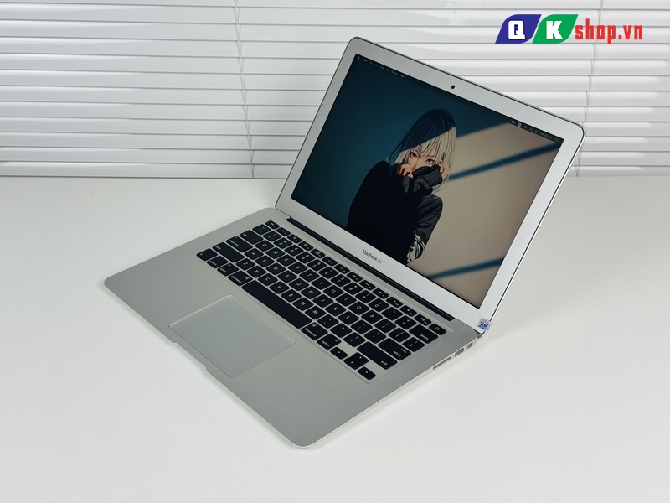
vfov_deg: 30.3
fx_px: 929
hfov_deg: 39.7
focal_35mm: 48
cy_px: 252
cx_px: 335
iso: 50
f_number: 1.78
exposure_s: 1/209
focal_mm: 6.76
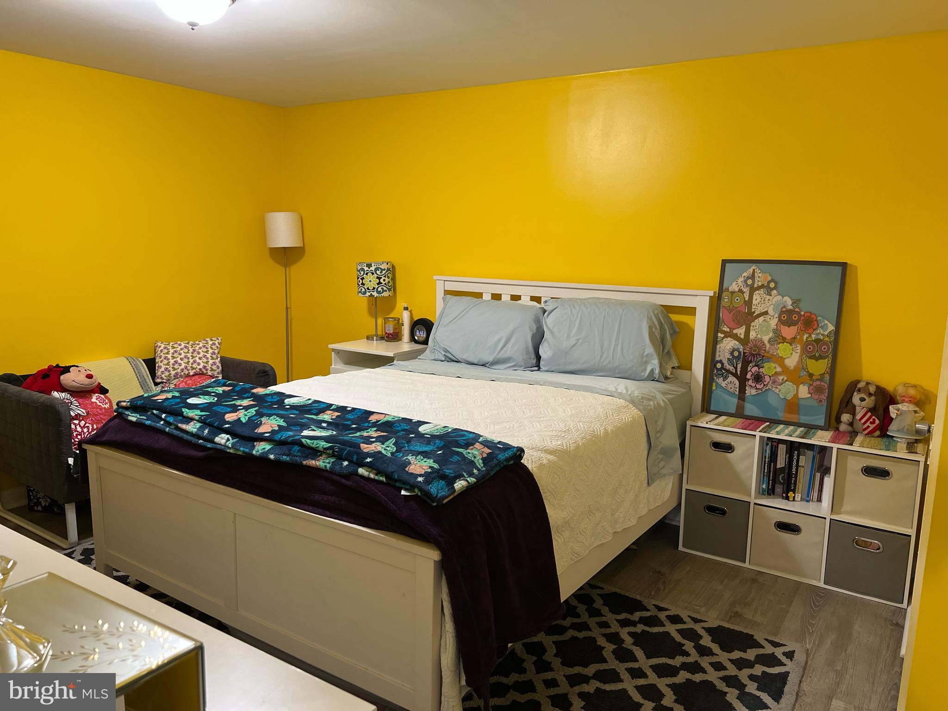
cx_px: 474
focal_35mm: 26
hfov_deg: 67.3
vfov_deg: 53.1
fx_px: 712
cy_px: 356
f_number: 1.5
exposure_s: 1/60
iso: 250
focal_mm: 5.7
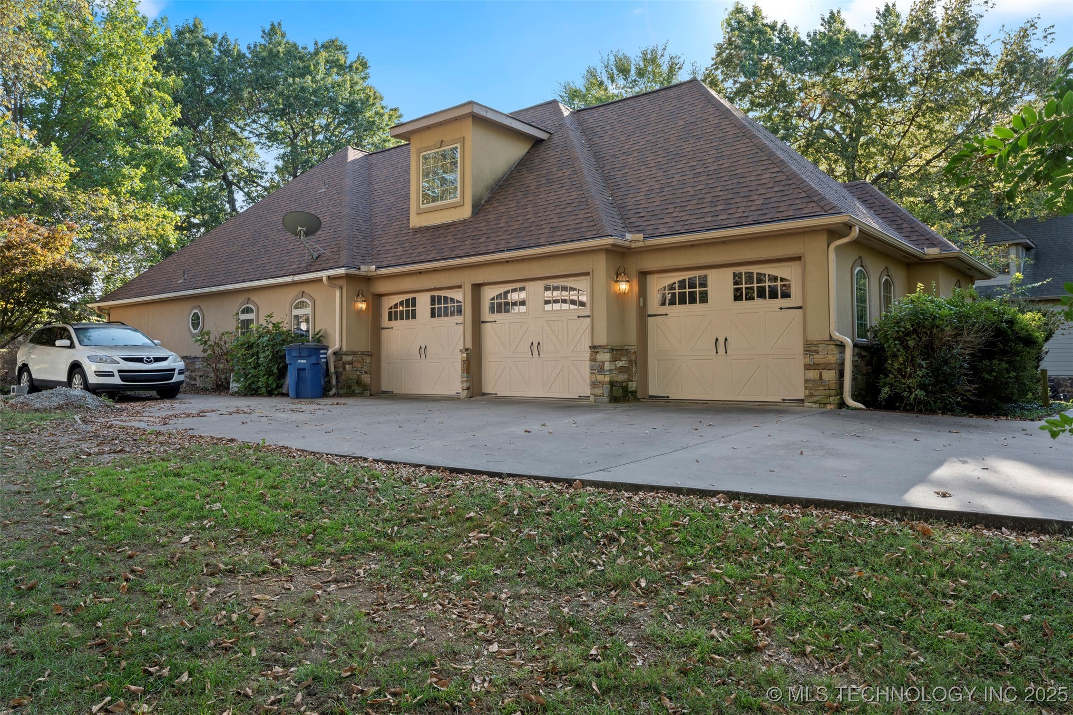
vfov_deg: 54.5
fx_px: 694
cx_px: 536
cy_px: 358
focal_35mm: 23
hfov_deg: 75.4
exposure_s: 1/15
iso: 200
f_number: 9
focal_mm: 23.3
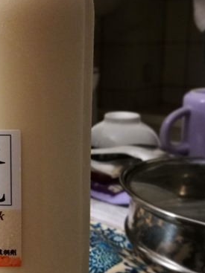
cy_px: 140
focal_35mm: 53
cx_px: 16
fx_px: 419
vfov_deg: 36.2
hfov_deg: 26.5
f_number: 4
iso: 500
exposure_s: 1/20
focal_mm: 4.5
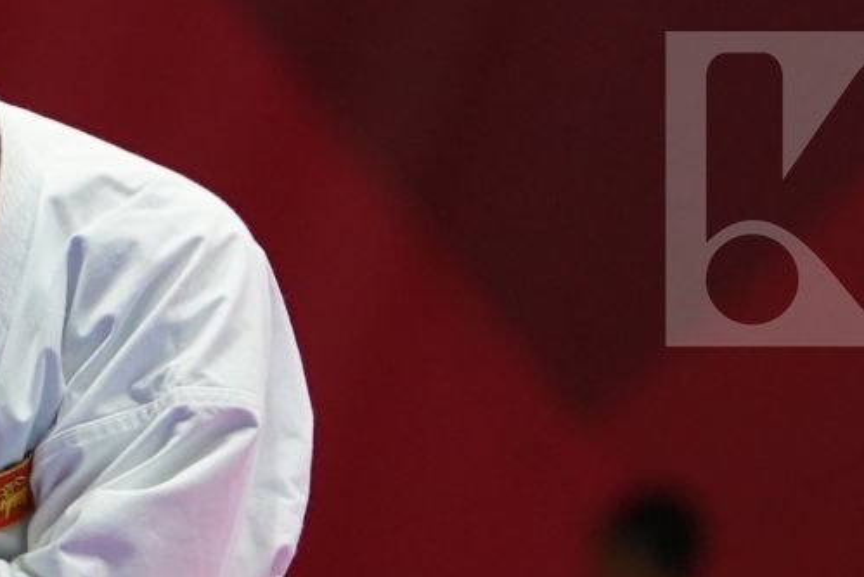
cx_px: -346
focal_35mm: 952
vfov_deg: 1.4
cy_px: 802
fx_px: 22853
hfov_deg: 2.2
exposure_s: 1/500
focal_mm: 176
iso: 1600
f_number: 4
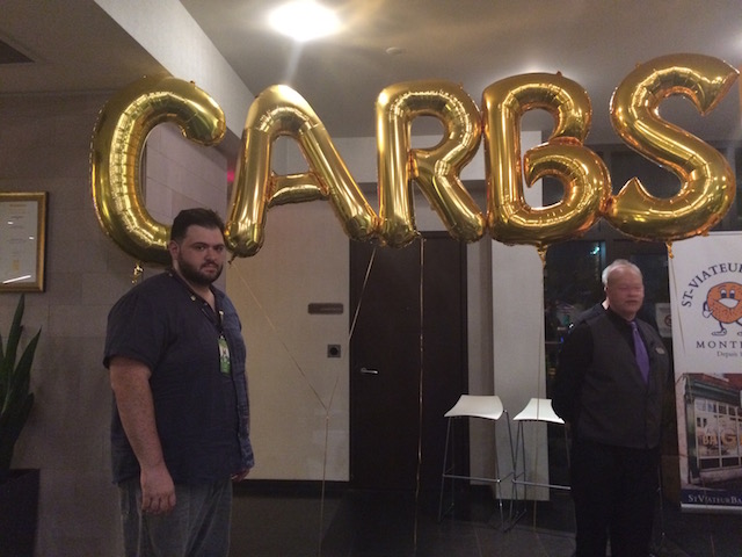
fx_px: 622
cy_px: 278
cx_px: 371
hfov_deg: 61.7
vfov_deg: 48.2
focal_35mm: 29
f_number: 2.2
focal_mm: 4.15
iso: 400
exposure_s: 1/15
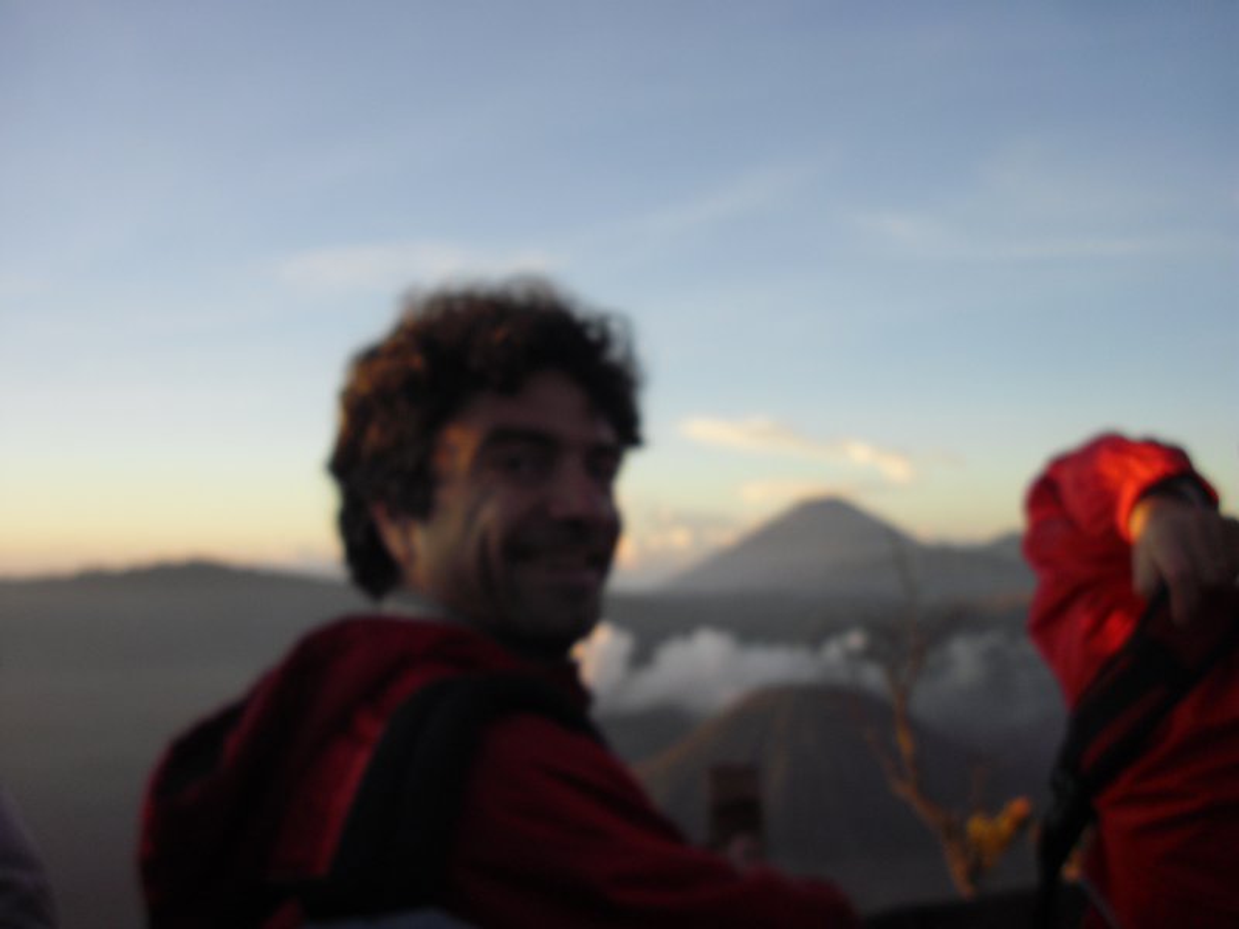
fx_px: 1360
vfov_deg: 37.7
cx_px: 620
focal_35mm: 38
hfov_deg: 49.0
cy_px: 464
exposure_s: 1/250
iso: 100
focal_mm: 6.2
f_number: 2.8
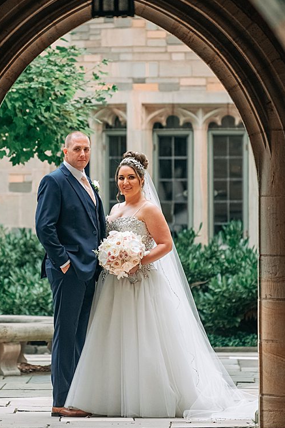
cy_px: 164
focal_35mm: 379
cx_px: 108
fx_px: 4496
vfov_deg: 5.4
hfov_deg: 3.6
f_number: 2.8
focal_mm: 200
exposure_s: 1/800
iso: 800
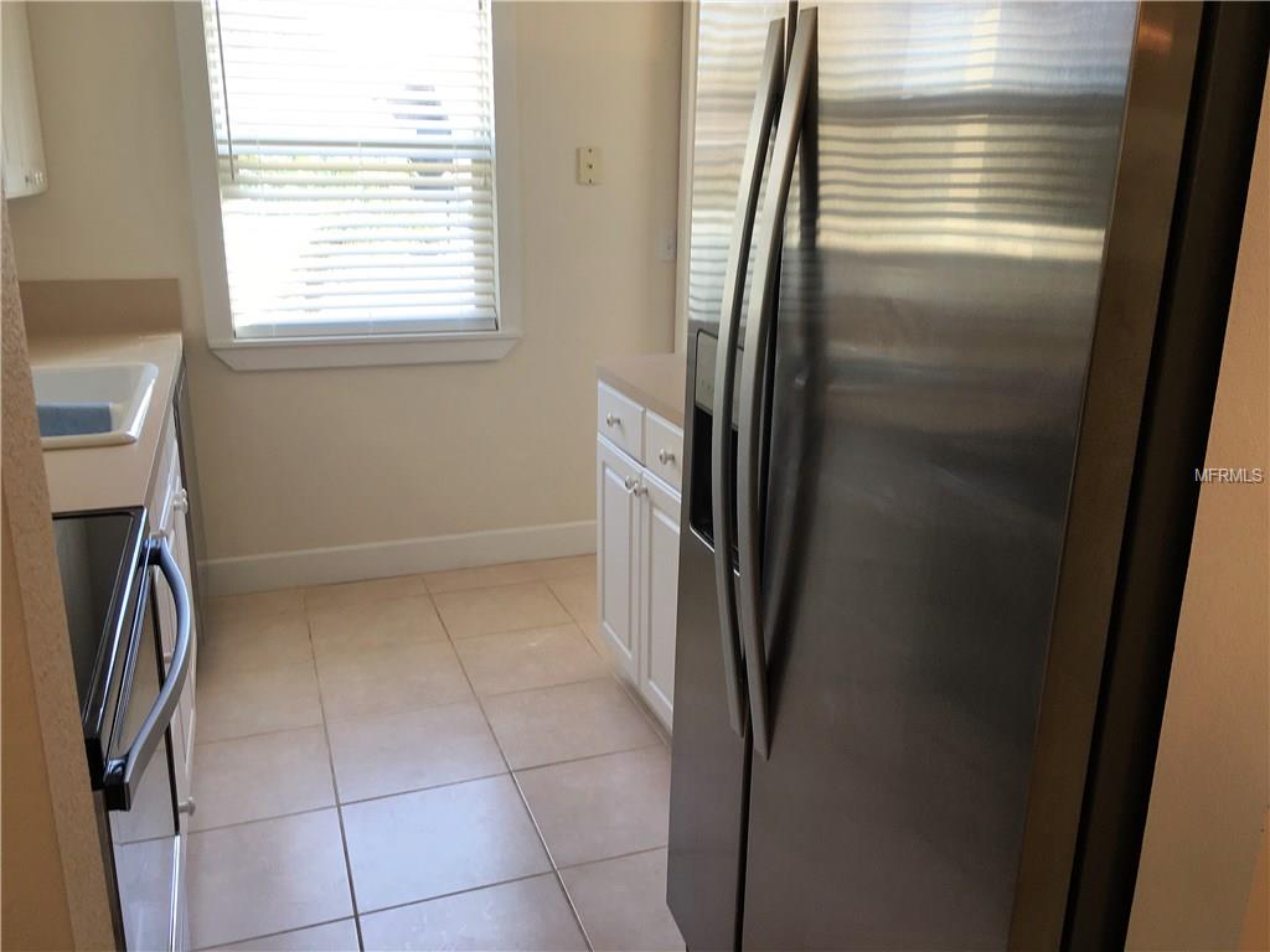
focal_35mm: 29
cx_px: 635
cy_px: 476
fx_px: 1064
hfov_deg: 61.7
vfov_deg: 48.2
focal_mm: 4.15
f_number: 2.2
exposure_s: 1/50
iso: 25
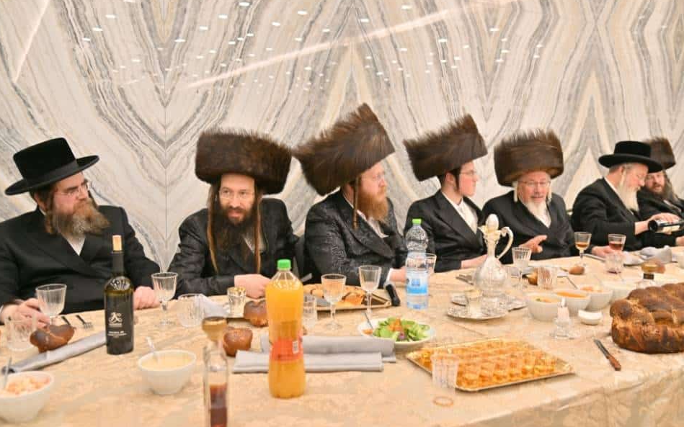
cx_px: 350
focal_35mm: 33
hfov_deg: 58.1
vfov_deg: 38.3
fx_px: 615
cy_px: 190
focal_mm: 30
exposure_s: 1/160
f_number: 4
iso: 400
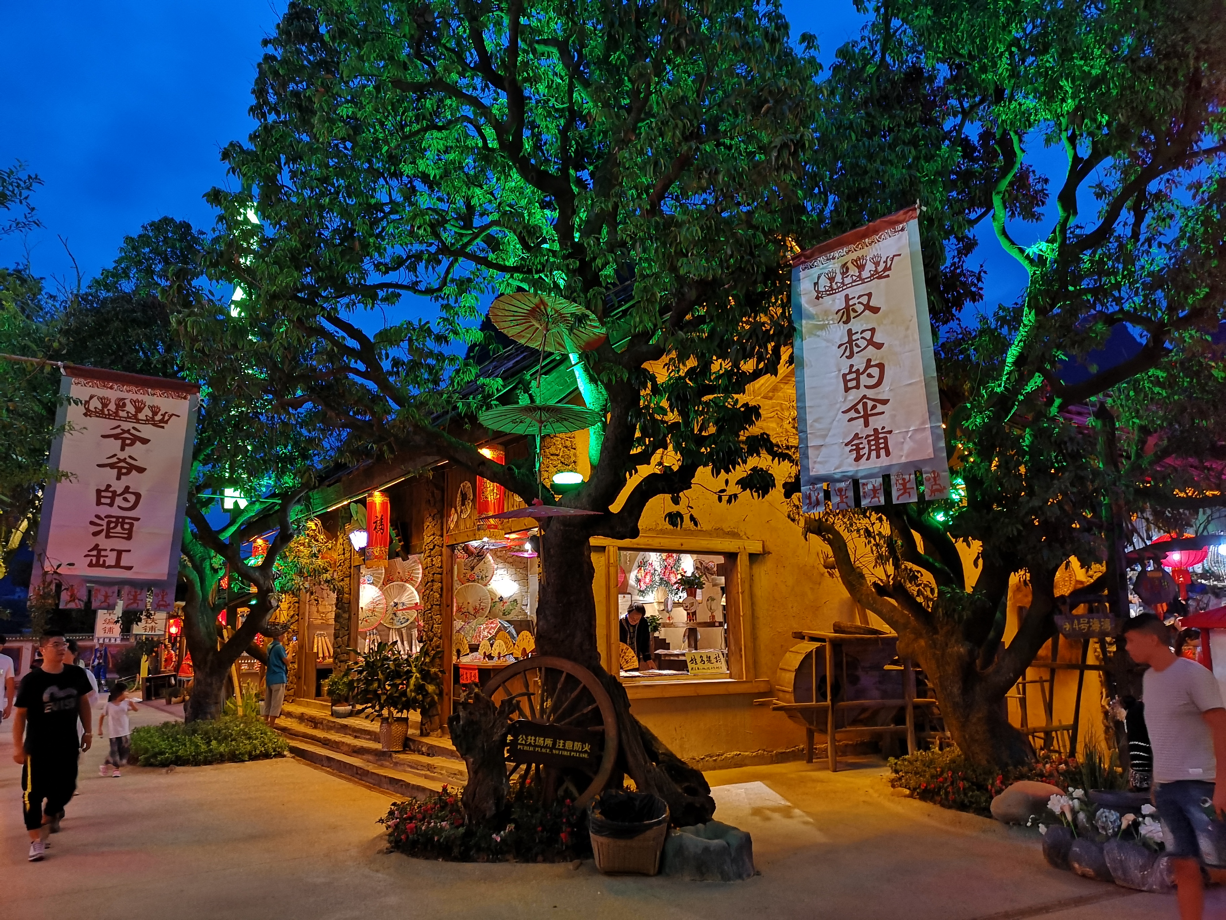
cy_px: 460
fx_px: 956
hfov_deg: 65.3
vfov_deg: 51.4
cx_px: 613
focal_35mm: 27
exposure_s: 1/25
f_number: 1.8
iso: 320
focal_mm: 3.95
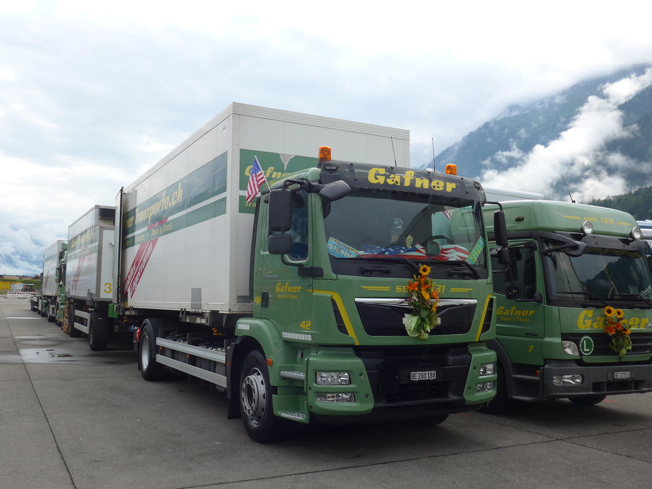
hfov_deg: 54.0
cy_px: 244
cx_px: 326
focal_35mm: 34
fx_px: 640
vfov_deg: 41.8
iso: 80
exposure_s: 1/640
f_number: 2.8
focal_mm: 7
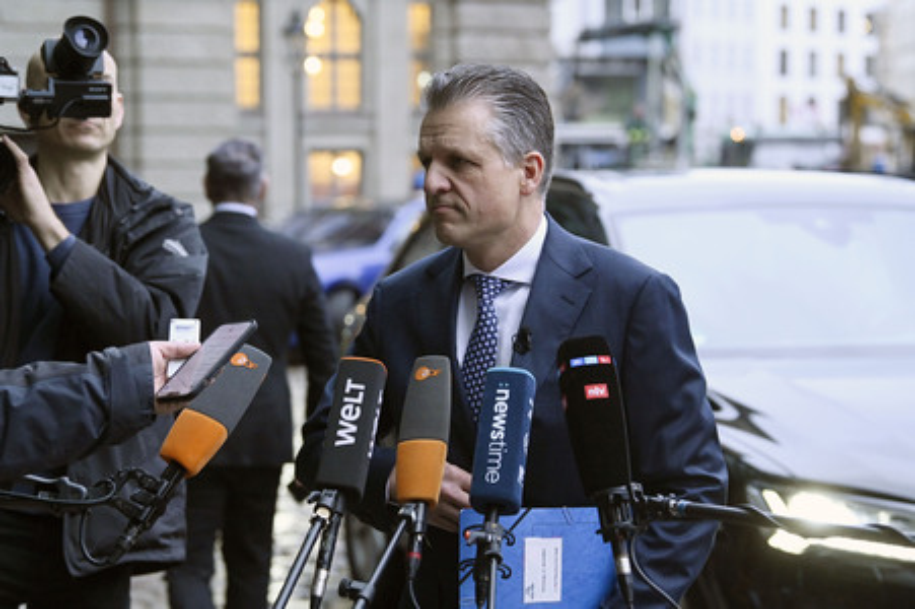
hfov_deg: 22.2
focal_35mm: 92
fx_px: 2337
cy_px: 304
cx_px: 458
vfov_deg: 14.8
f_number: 4.5
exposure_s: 1/320
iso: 5000
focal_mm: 92
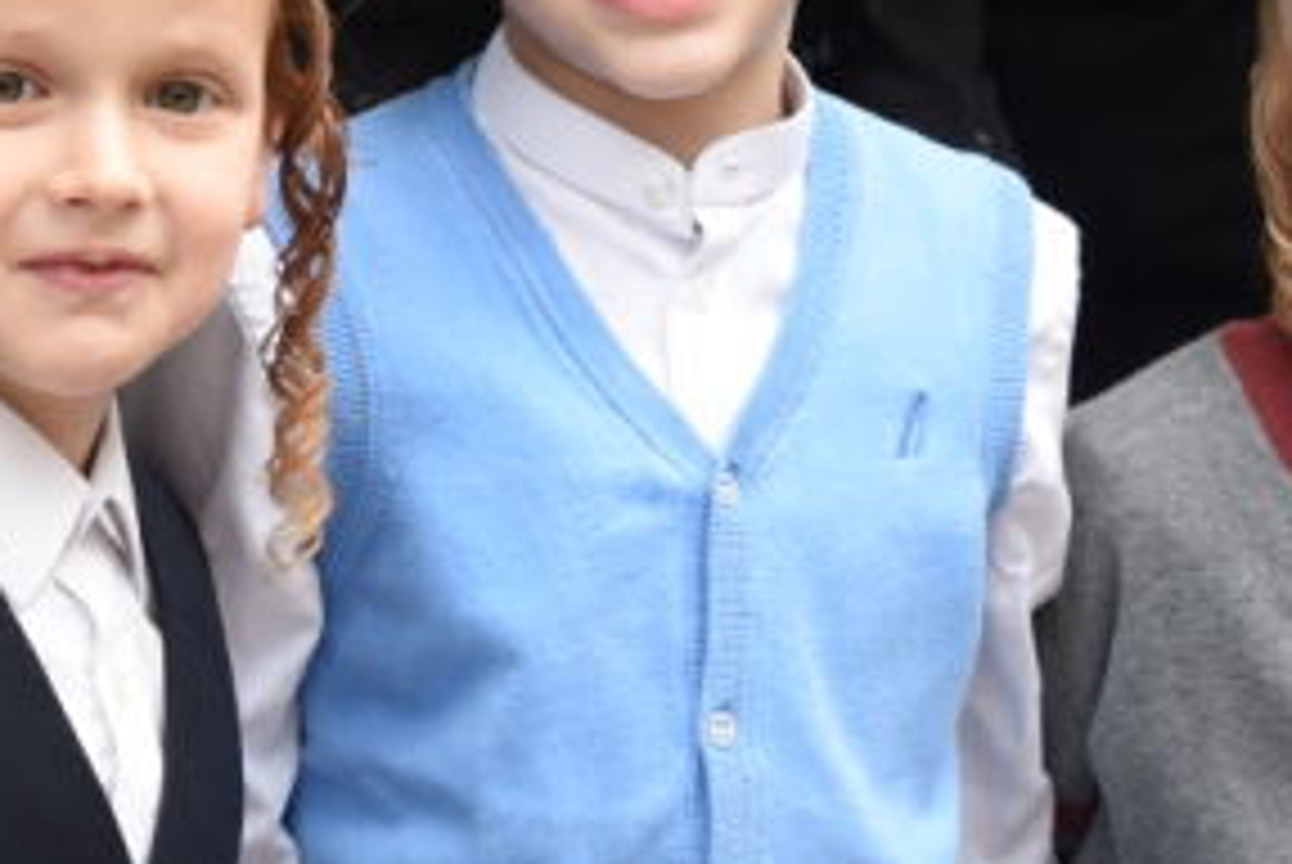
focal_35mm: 196
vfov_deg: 7.0
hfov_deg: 10.4
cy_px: 232
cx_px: -54
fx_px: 7041
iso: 800
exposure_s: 1/125
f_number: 8
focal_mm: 55
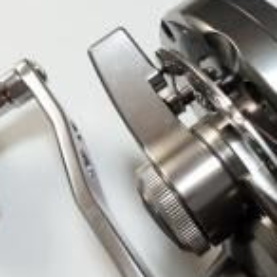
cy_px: 157
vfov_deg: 30.0
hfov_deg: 29.7
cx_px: 194
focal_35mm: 57
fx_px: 516
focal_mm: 3.7
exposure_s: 1/40
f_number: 3.5
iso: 200
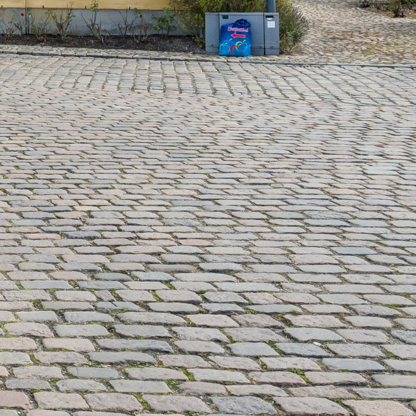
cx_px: -380
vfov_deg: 22.7
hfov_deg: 17.9
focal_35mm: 72
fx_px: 976
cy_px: -41
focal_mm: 20.5
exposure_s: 1/250
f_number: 8
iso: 200
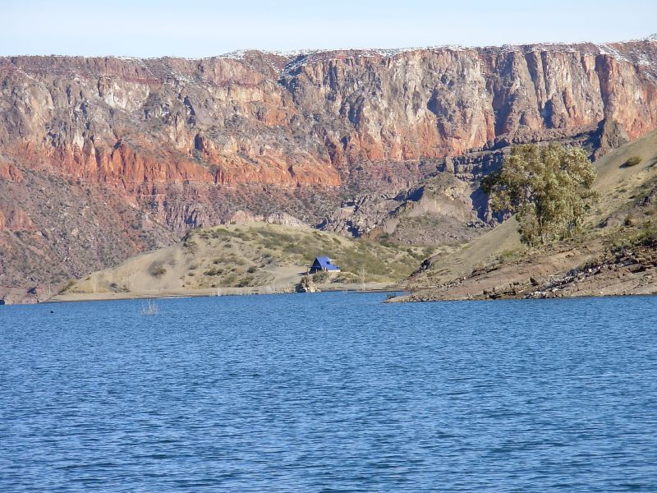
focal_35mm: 190
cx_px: 328
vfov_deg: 7.8
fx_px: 3606
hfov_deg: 10.4
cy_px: 246
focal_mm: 31.4
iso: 50
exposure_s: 1/456
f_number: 5
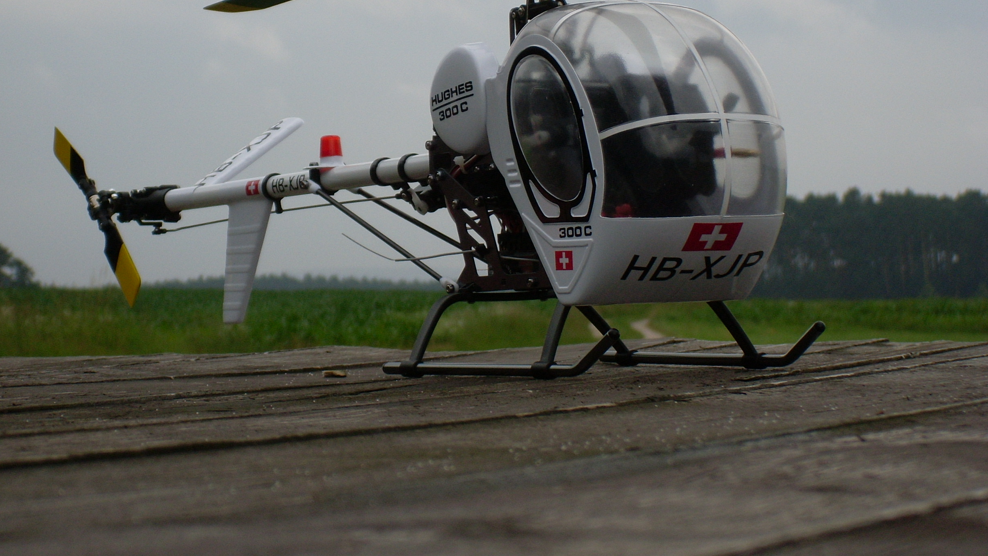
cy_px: 177
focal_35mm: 132
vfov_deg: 9.2
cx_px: 483
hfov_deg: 16.3
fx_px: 3458
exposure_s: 1/250
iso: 80
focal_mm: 18.9
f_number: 5.6
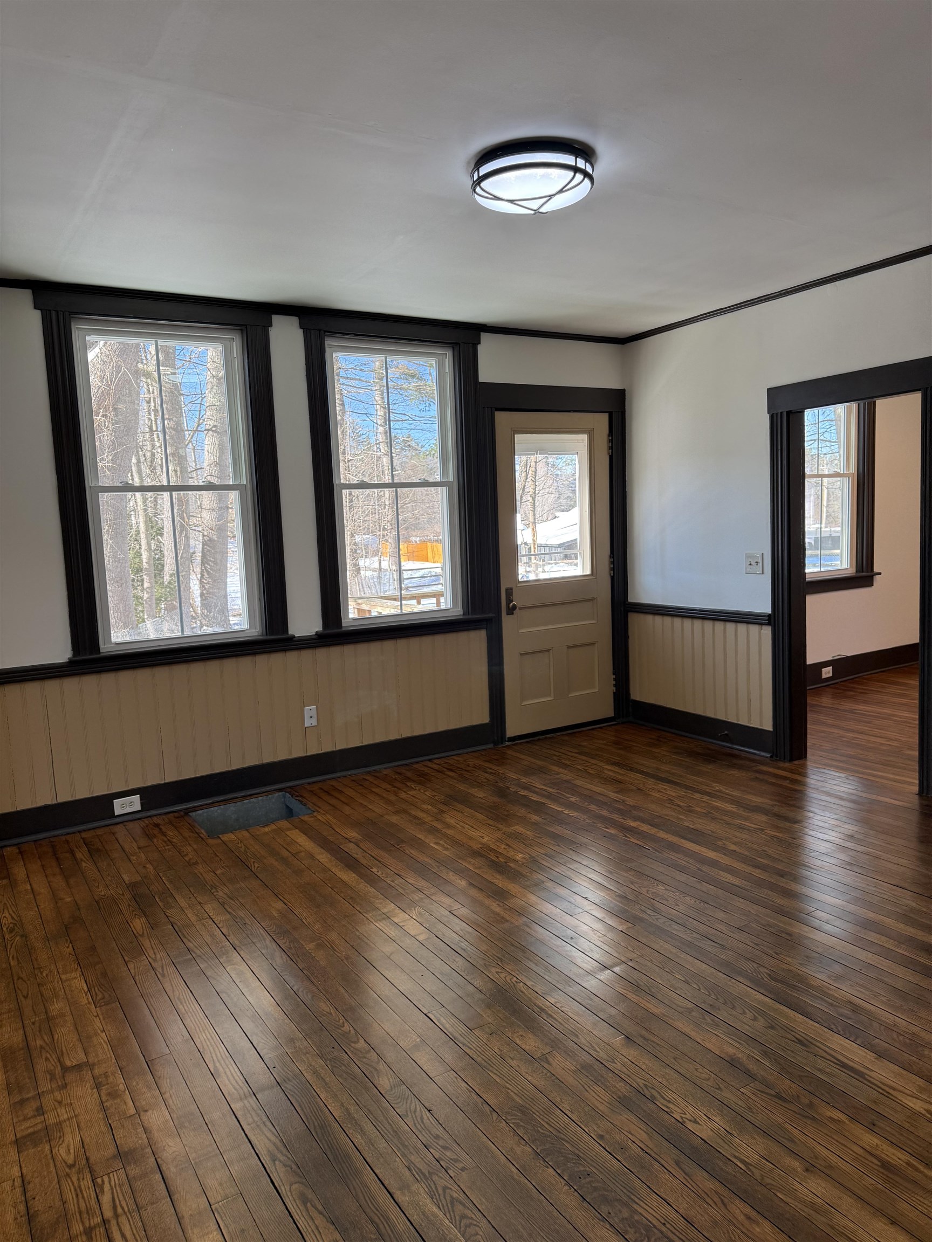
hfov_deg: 56.8
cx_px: 466
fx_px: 862
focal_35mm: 24
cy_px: 621
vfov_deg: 71.6
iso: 100
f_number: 1.78
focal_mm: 6.76
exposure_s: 1/167
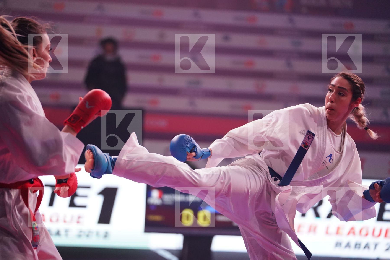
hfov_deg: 15.2
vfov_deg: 10.2
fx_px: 1462
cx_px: 195
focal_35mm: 135
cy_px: 130
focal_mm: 135
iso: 5000
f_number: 2.8
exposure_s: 1/1000
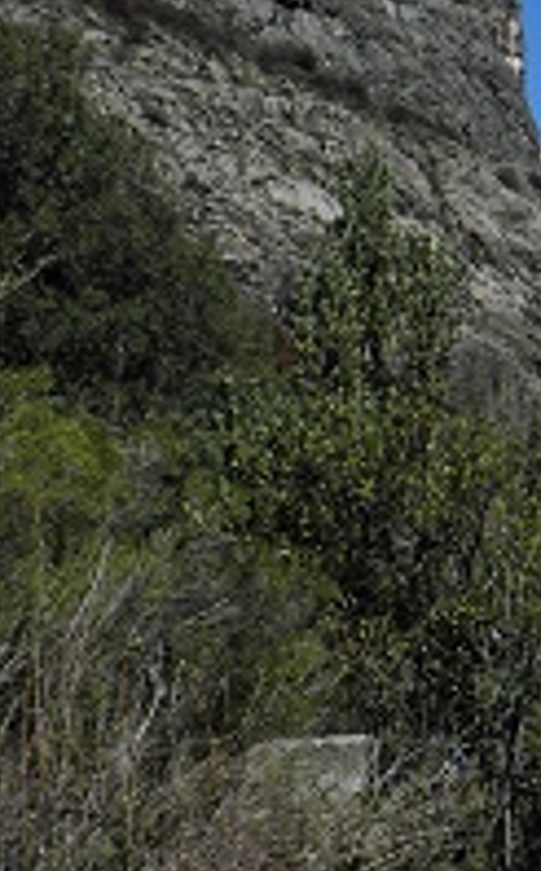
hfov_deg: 12.1
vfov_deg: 20.1
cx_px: 805
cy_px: 205
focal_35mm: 103
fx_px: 2440
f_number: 5.6
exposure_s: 1/640
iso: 64
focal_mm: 6.44
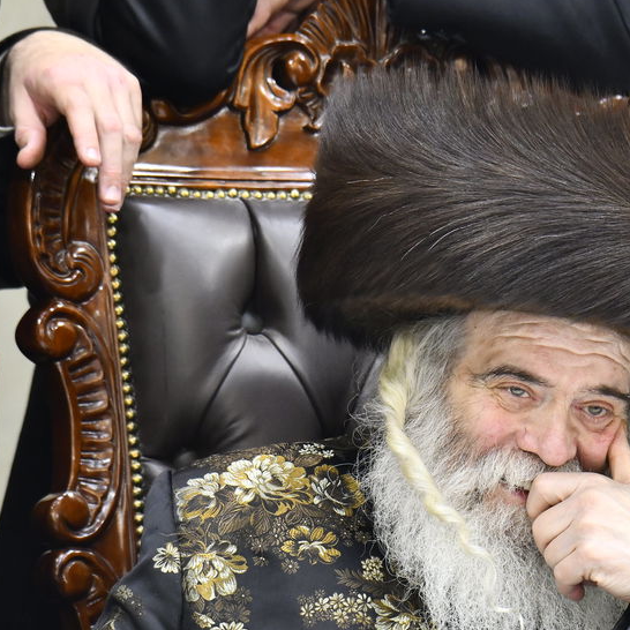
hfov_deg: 2.1
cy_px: 394
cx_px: 516
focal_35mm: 828
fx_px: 17049
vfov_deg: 2.1
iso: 1000
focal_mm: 380
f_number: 6
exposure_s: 1/160
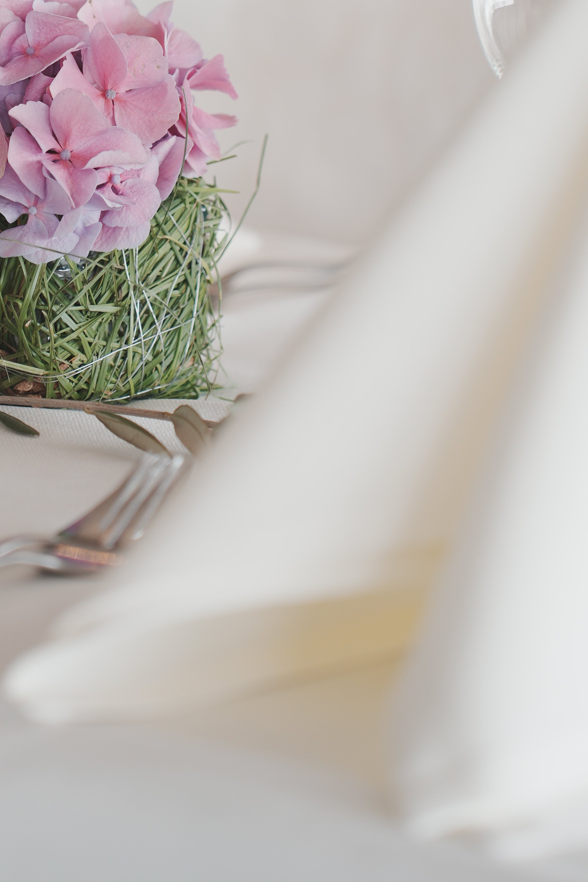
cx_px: 186
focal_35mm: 172
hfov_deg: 8.0
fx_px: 4214
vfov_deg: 11.8
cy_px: -73
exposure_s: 1/80
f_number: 2.8
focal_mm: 75
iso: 200
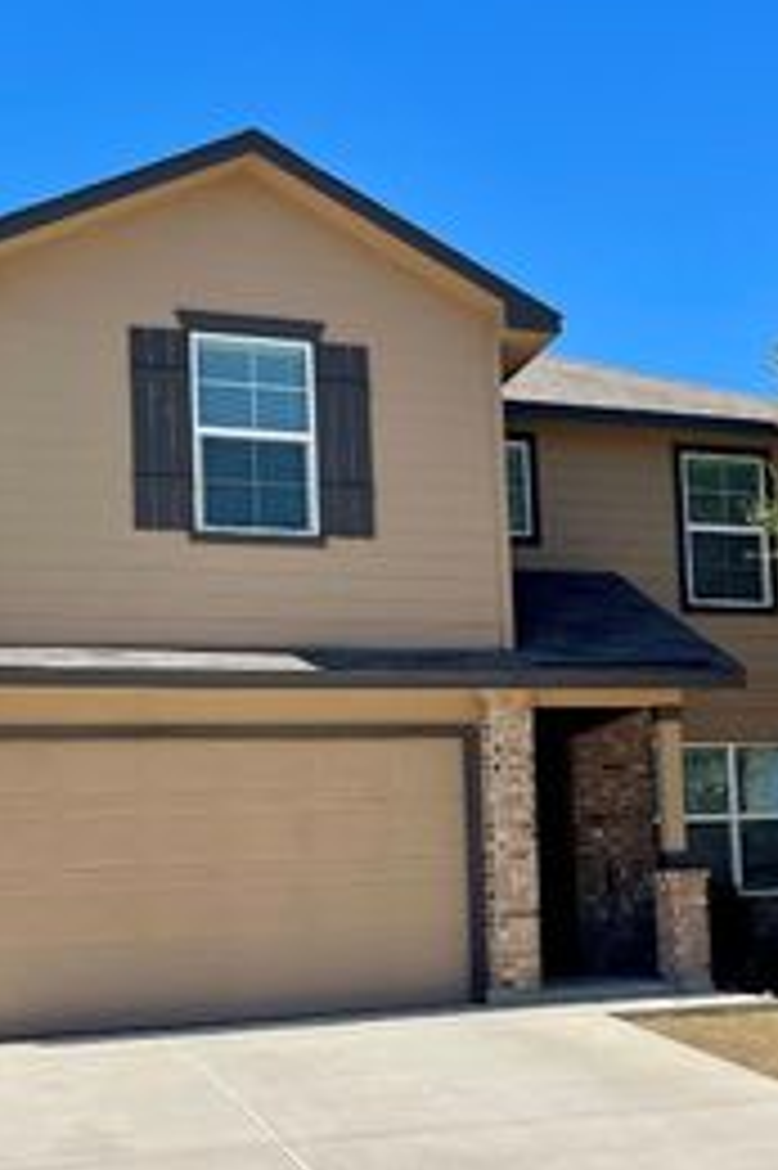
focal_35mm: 52
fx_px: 1688
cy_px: 731
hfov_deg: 25.3
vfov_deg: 38.0
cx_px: 684
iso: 32
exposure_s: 1/4831
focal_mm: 4.2
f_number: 1.6
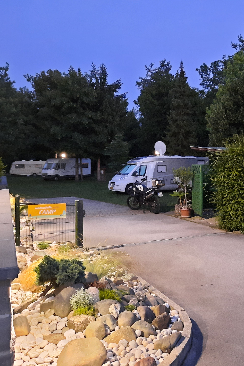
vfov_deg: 54.4
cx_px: 201
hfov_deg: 36.4
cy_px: 183
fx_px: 356
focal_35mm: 35
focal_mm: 4.6
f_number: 2
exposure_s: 1/20
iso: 1000
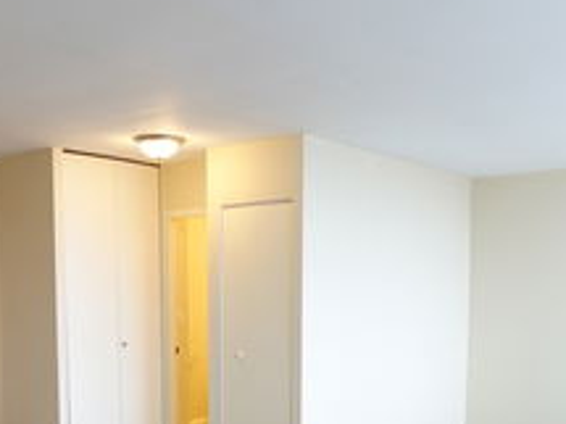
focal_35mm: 43
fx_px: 703
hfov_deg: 43.7
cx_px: 234
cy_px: 358
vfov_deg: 32.3
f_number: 2
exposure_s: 1/80
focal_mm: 7.6
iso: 250
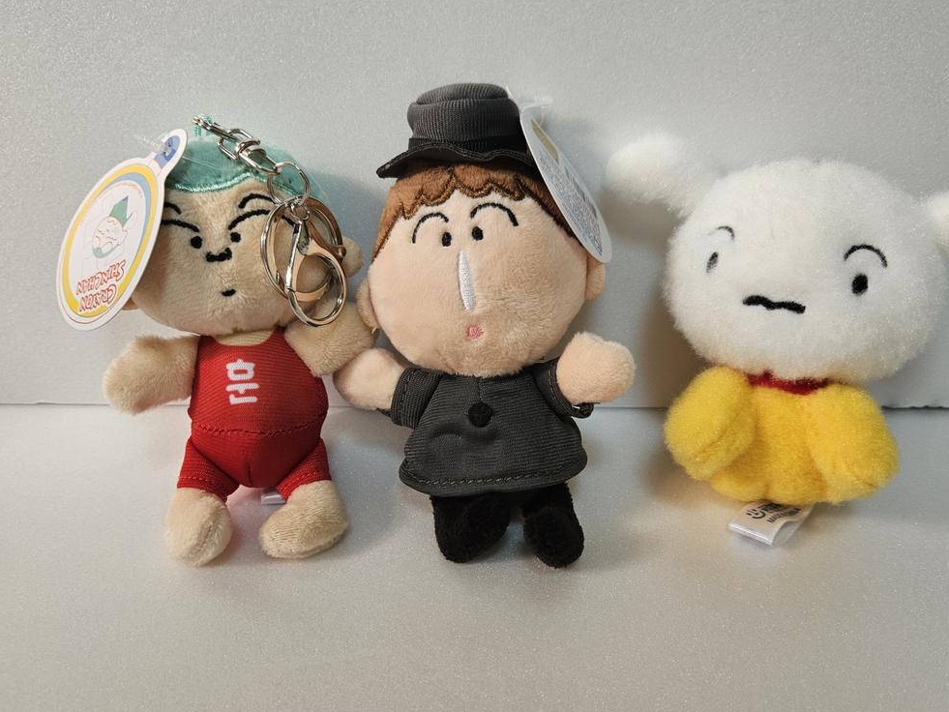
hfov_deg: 59.8
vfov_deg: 46.8
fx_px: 823
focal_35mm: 30
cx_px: 524
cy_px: 345
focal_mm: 5.4
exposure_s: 1/120
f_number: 1.8
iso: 160
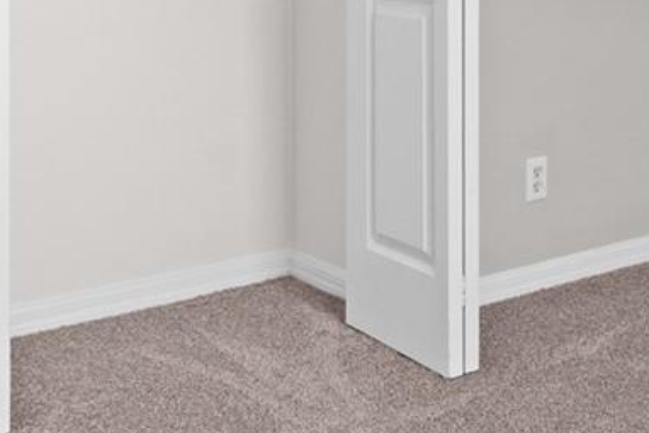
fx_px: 1208
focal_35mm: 67
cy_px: -78
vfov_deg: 19.2
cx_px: 629
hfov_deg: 28.5
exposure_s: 1/5
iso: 500
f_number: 8
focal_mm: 16
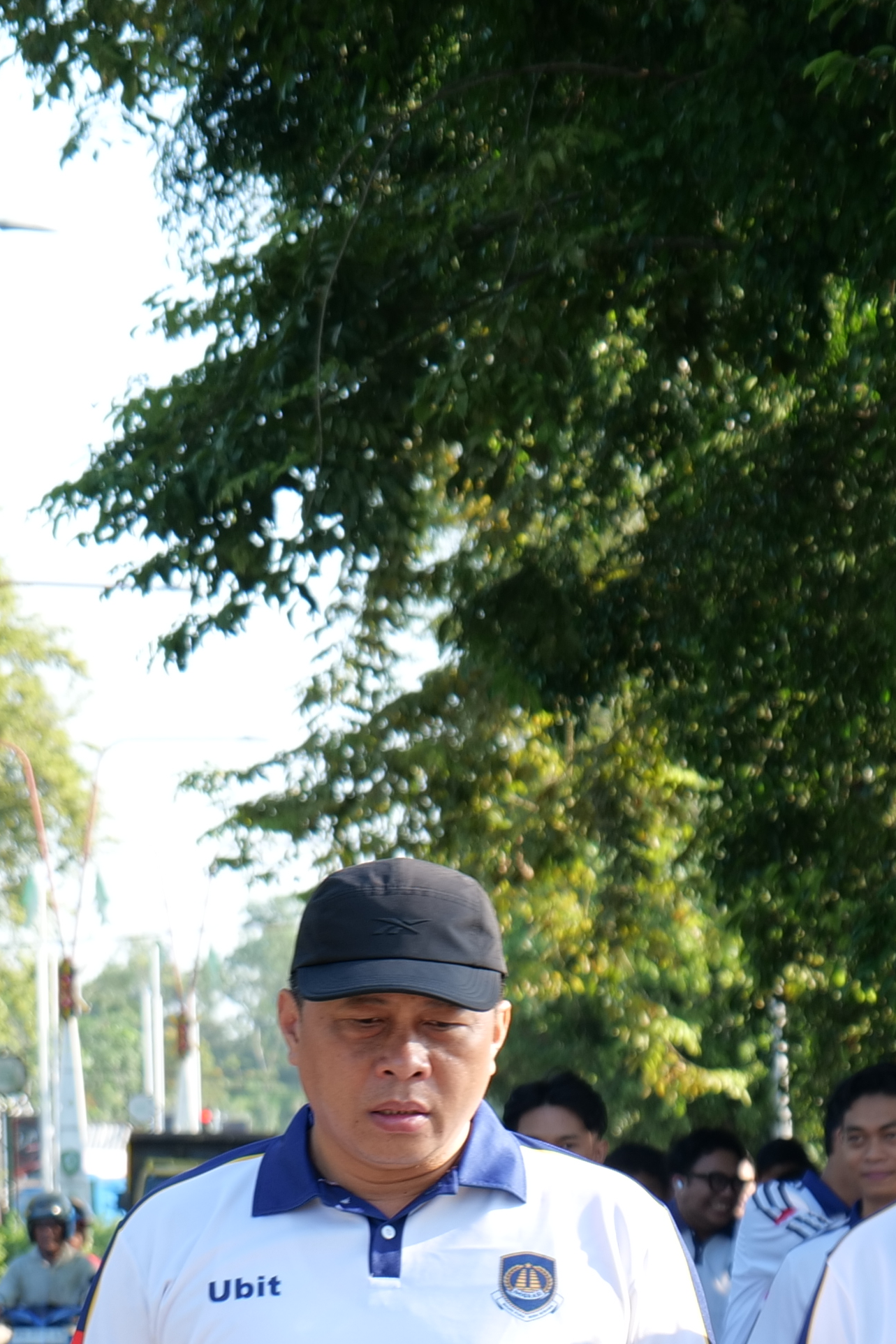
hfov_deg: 7.3
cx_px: 1172
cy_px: 1187
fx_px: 6982
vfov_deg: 10.9
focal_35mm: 187
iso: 100
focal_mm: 60
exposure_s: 1/60
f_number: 5.6
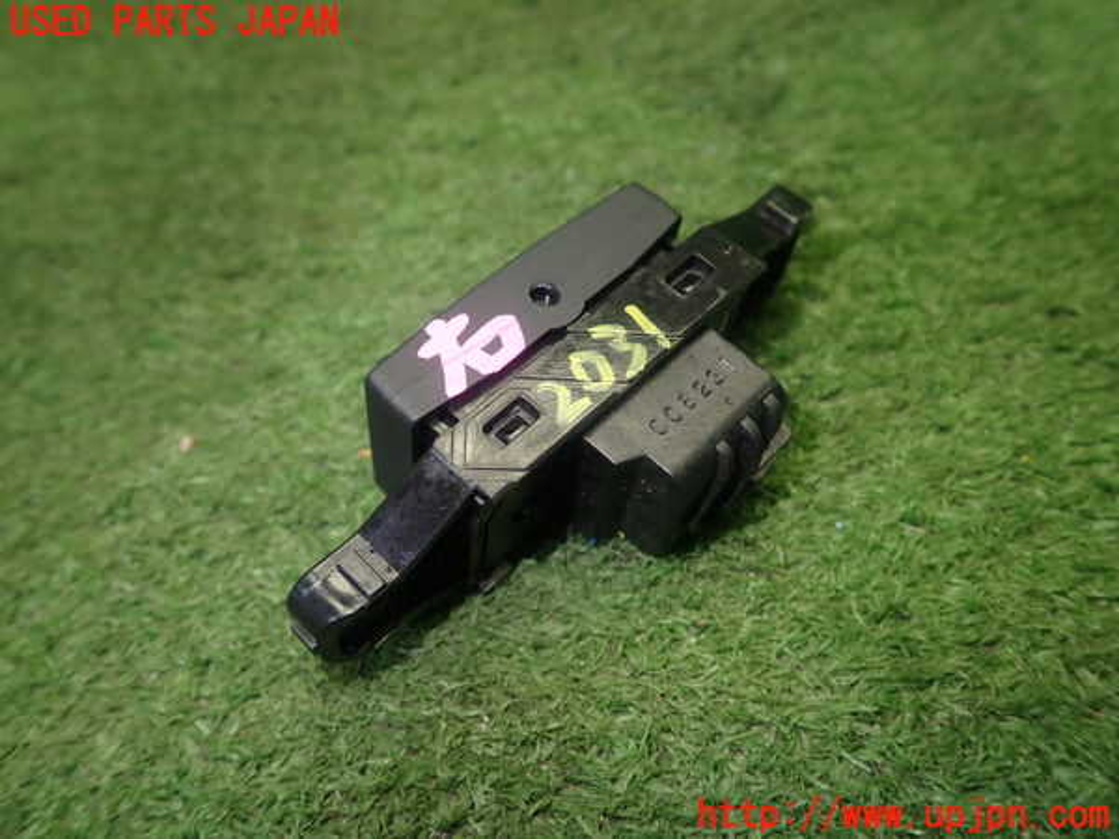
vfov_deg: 46.8
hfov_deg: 60.0
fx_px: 970
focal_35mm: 30
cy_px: 420
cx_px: 560
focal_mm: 5.4
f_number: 2.3
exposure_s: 1/60
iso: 160
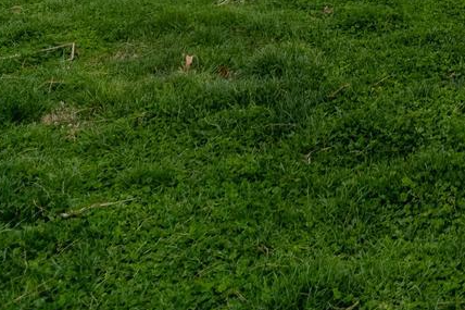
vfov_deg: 15.2
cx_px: 733
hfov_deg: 23.1
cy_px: -358
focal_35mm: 67
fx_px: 865
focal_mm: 14
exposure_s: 1/8000
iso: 320
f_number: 4.5
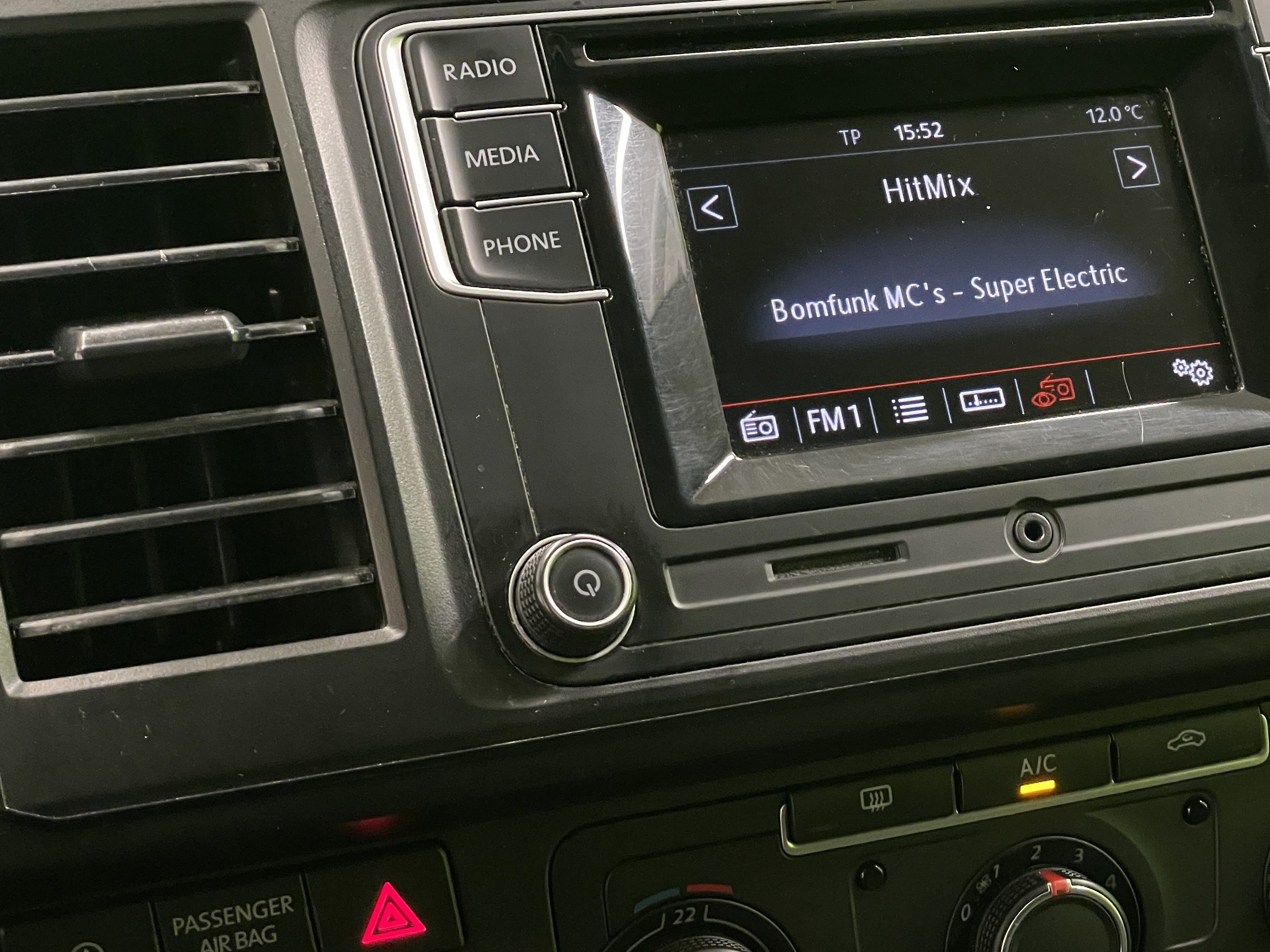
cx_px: 850
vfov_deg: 20.7
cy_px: 520
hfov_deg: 27.2
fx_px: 2605
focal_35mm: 71
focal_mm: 6
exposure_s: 1/50
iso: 640
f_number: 2
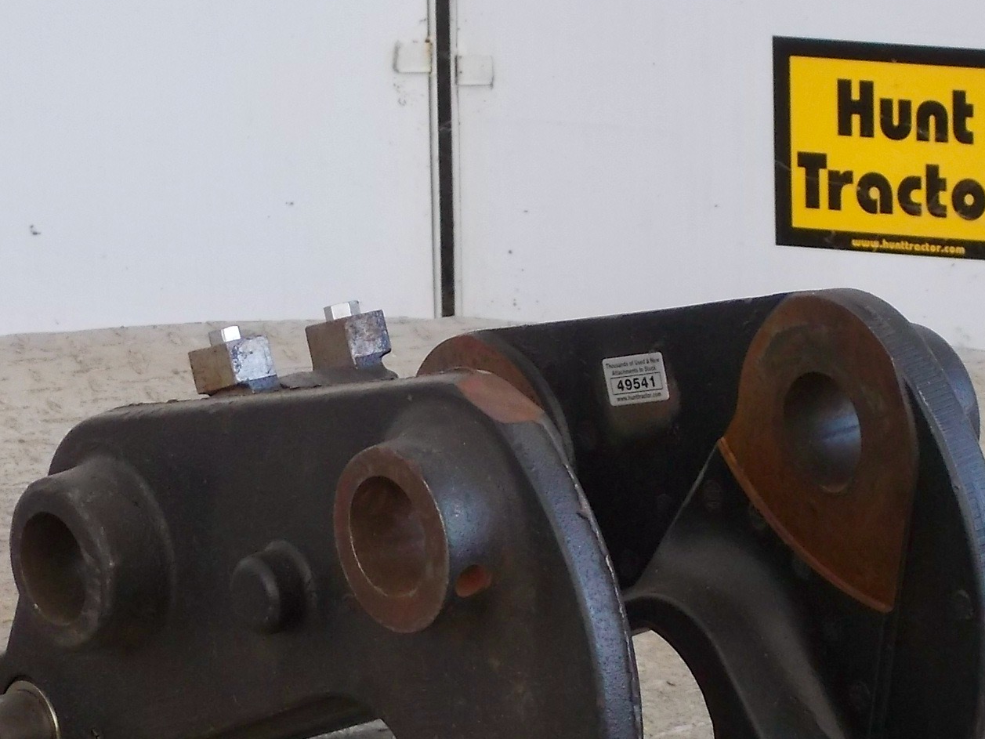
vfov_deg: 6.3
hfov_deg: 8.4
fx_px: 6688
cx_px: 514
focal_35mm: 235
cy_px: 606
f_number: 6.5
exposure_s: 1/60
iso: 180
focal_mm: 23
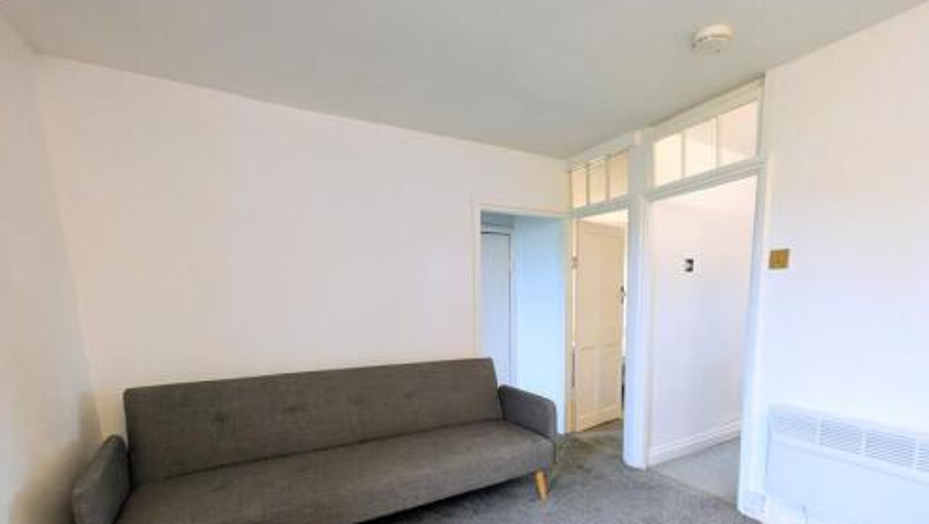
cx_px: 530
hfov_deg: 92.0
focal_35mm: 18
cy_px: 361
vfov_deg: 59.3
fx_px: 444
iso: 377
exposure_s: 1/33.3
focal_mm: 1.83
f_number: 2.2
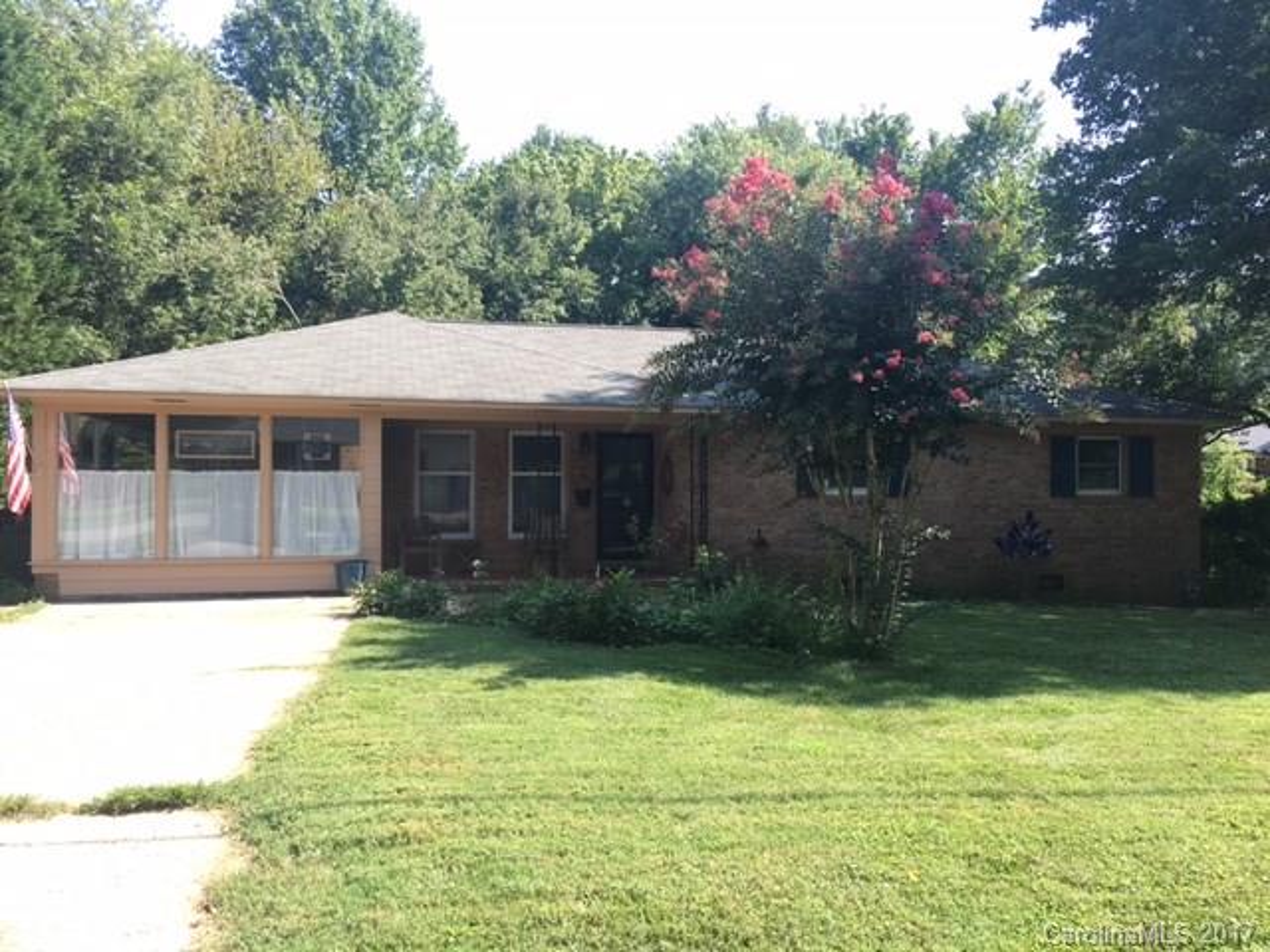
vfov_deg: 48.2
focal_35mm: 29
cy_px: 476
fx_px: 1064
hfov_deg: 61.7
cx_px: 635
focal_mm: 4.15
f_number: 2.2
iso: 25
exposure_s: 1/266
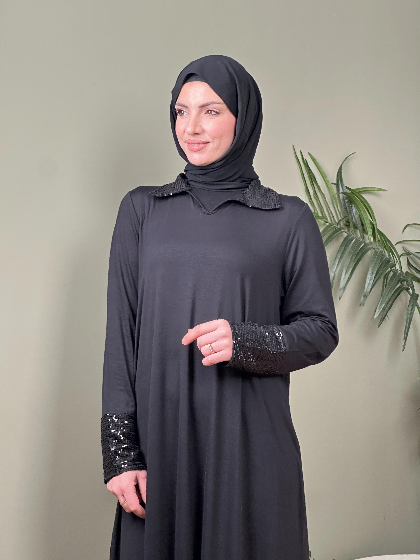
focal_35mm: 77
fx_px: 1246
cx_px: 210
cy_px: 280
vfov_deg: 25.3
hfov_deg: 19.1
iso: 500
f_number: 2.8
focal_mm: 9
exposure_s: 1/34
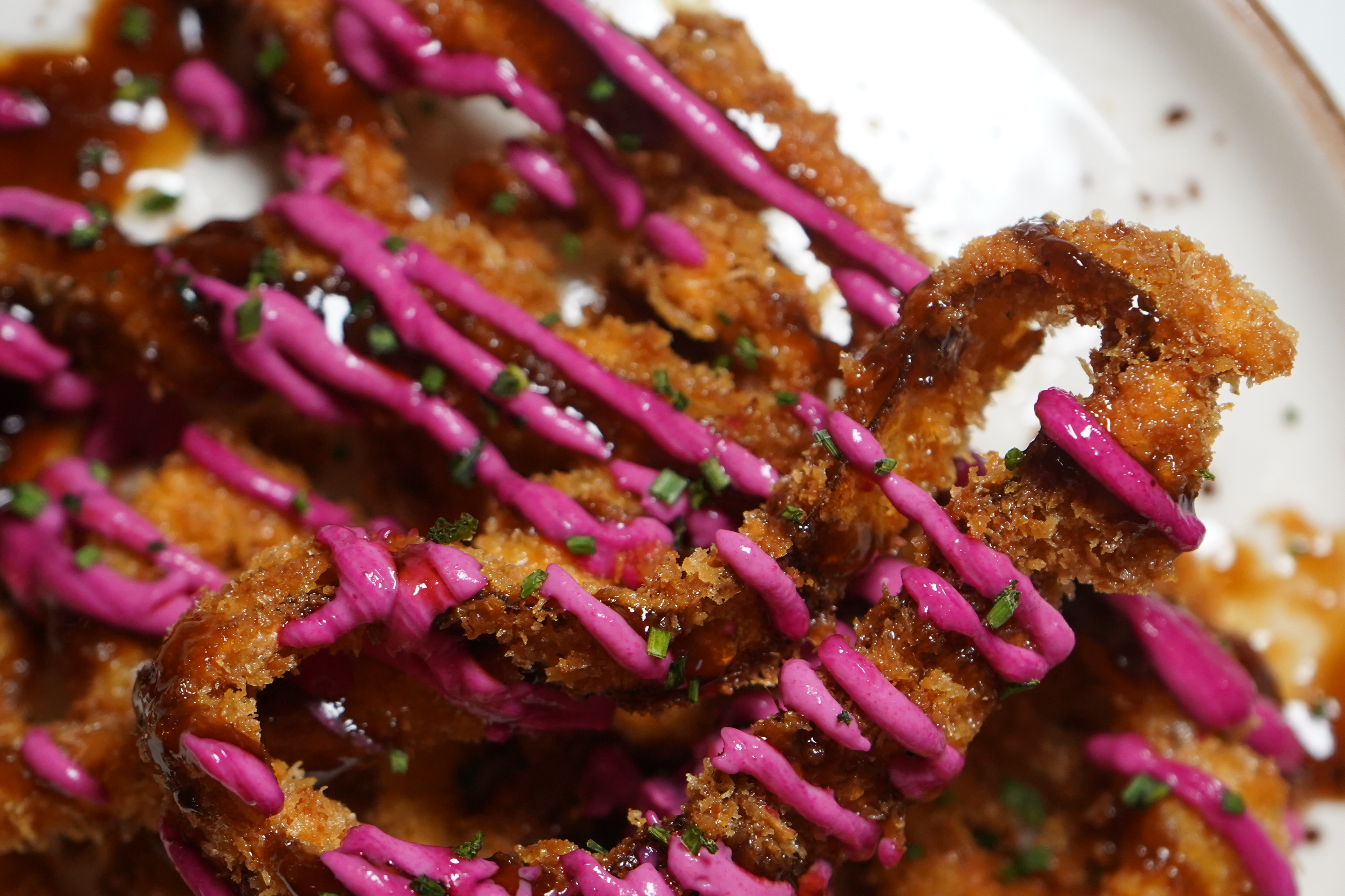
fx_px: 3213
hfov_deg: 23.6
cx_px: 593
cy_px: 593
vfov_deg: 15.9
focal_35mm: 86
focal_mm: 55
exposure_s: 1/160
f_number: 5
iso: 2000
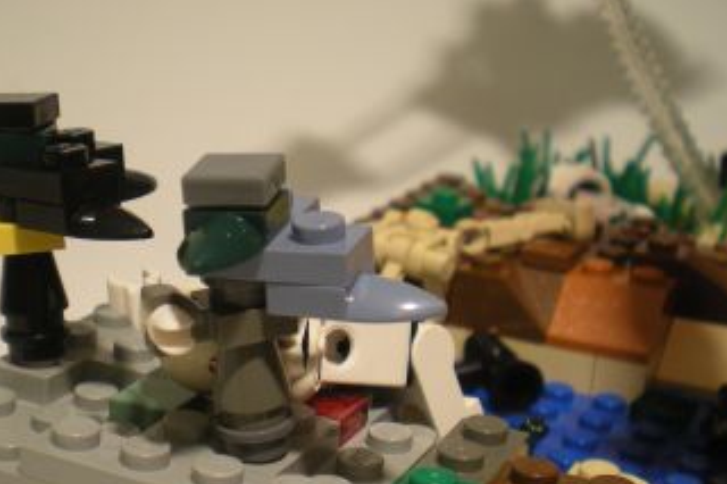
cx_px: 257
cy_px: 324
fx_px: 1413
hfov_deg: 28.7
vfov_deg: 19.4
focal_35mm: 70
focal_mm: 7.4
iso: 125
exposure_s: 1/65.6
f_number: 3.5
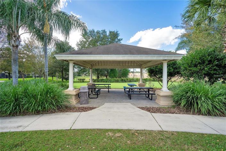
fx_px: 100
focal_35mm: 16
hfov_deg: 96.8
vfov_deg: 73.7
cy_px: 76
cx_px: 113
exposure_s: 1/160
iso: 160
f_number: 7.1
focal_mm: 16
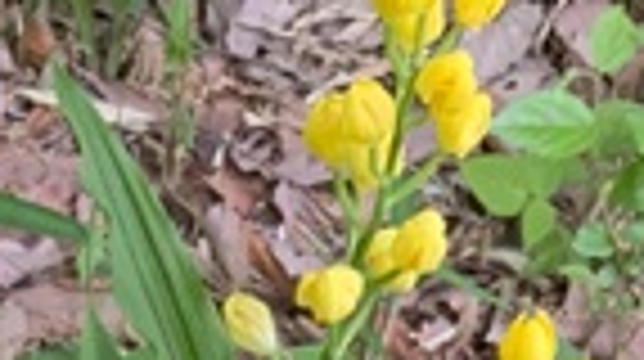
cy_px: 860
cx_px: -14
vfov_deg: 8.3
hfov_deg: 15.8
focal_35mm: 133
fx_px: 2268
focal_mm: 3
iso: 160
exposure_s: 1/60
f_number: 1.8
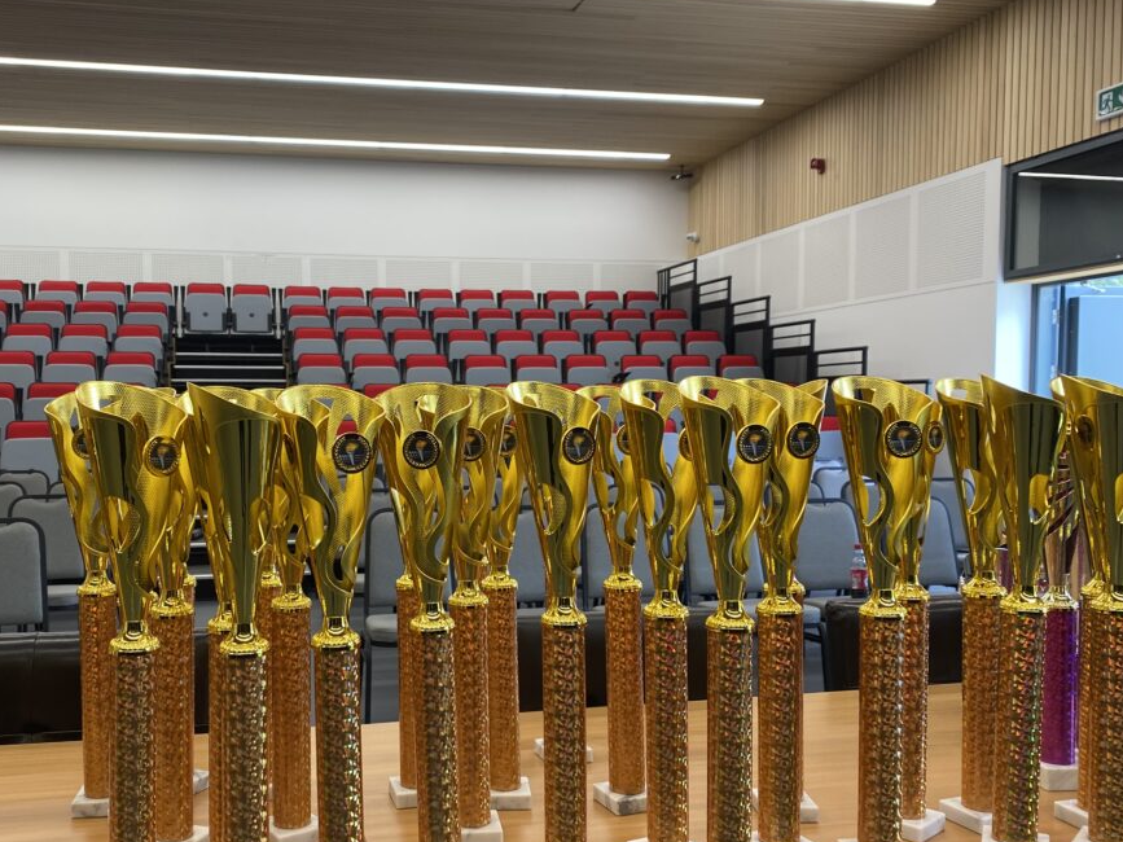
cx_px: 435
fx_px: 1038
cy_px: 483
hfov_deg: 56.3
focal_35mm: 32
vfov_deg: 44.0
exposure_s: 1/100
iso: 100
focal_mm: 4.25
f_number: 1.8
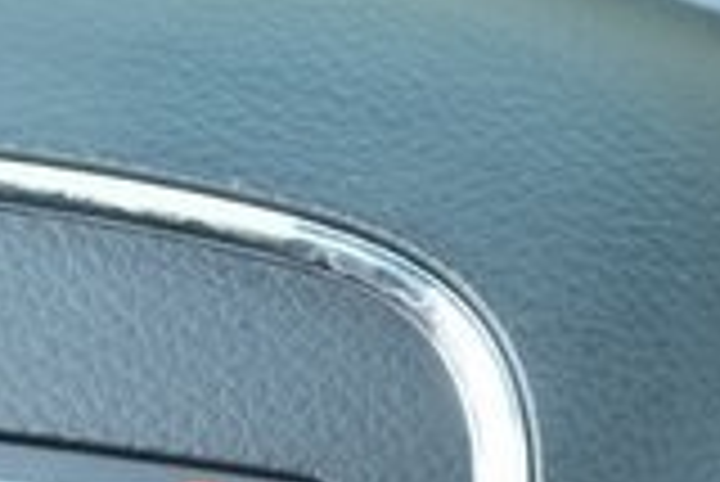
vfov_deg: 2.6
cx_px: 1102
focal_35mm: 530
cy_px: 732
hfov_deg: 3.9
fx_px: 10609
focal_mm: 55
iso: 2500
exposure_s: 1/100
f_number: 5
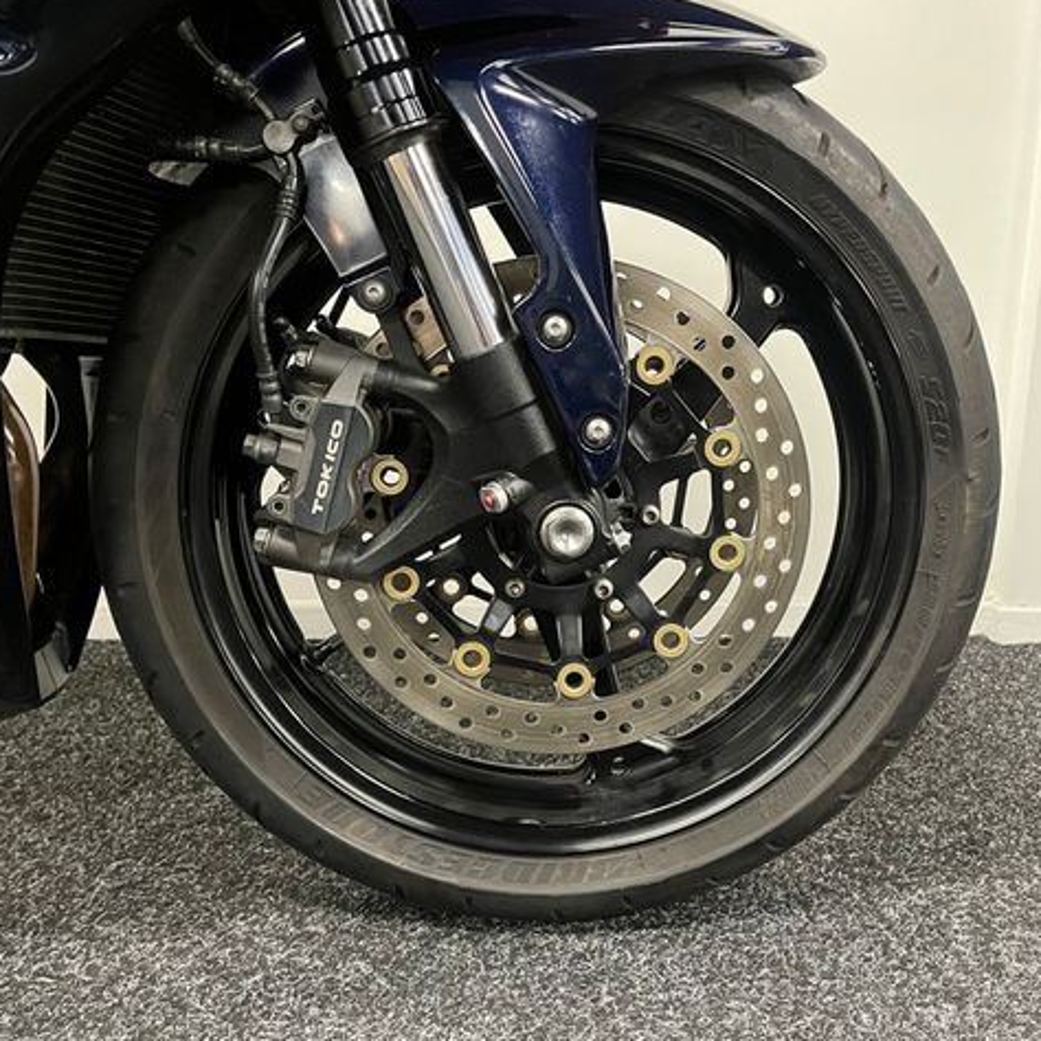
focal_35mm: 31
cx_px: 564
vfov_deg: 52.5
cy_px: 516
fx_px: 1055
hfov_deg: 52.5
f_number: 1.6
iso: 500
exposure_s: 1/33
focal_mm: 5.1
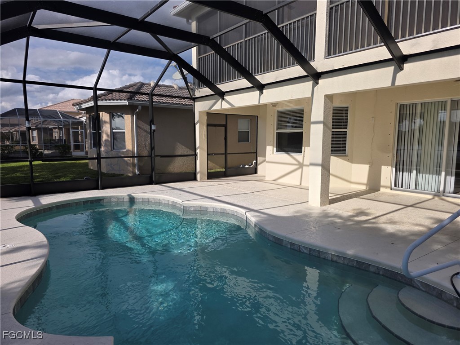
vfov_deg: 58.9
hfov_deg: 73.9
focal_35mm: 23
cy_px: 172
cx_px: 230
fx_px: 306
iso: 80
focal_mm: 6.3
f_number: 1.7
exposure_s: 1/4057
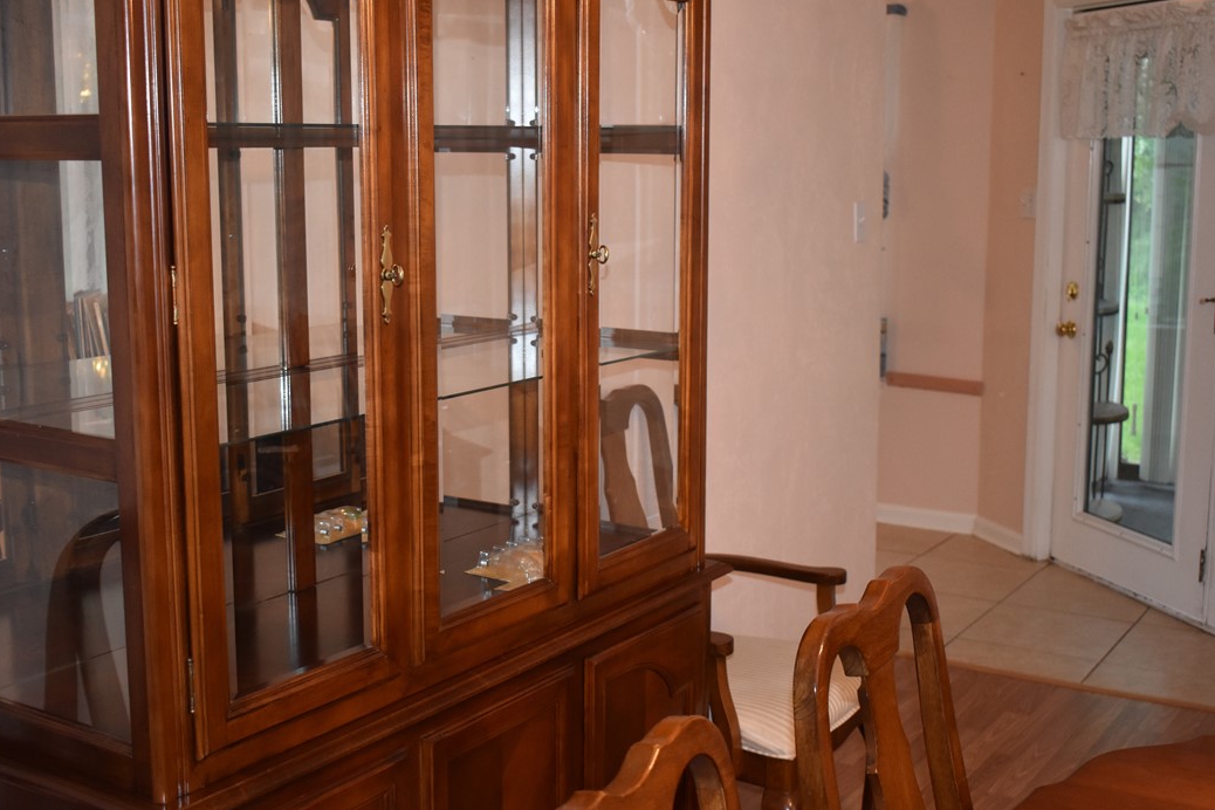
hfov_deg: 43.2
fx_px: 1536
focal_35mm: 46
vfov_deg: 29.5
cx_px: 602
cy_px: 396
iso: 1600
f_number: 4.2
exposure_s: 1/80
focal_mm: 29
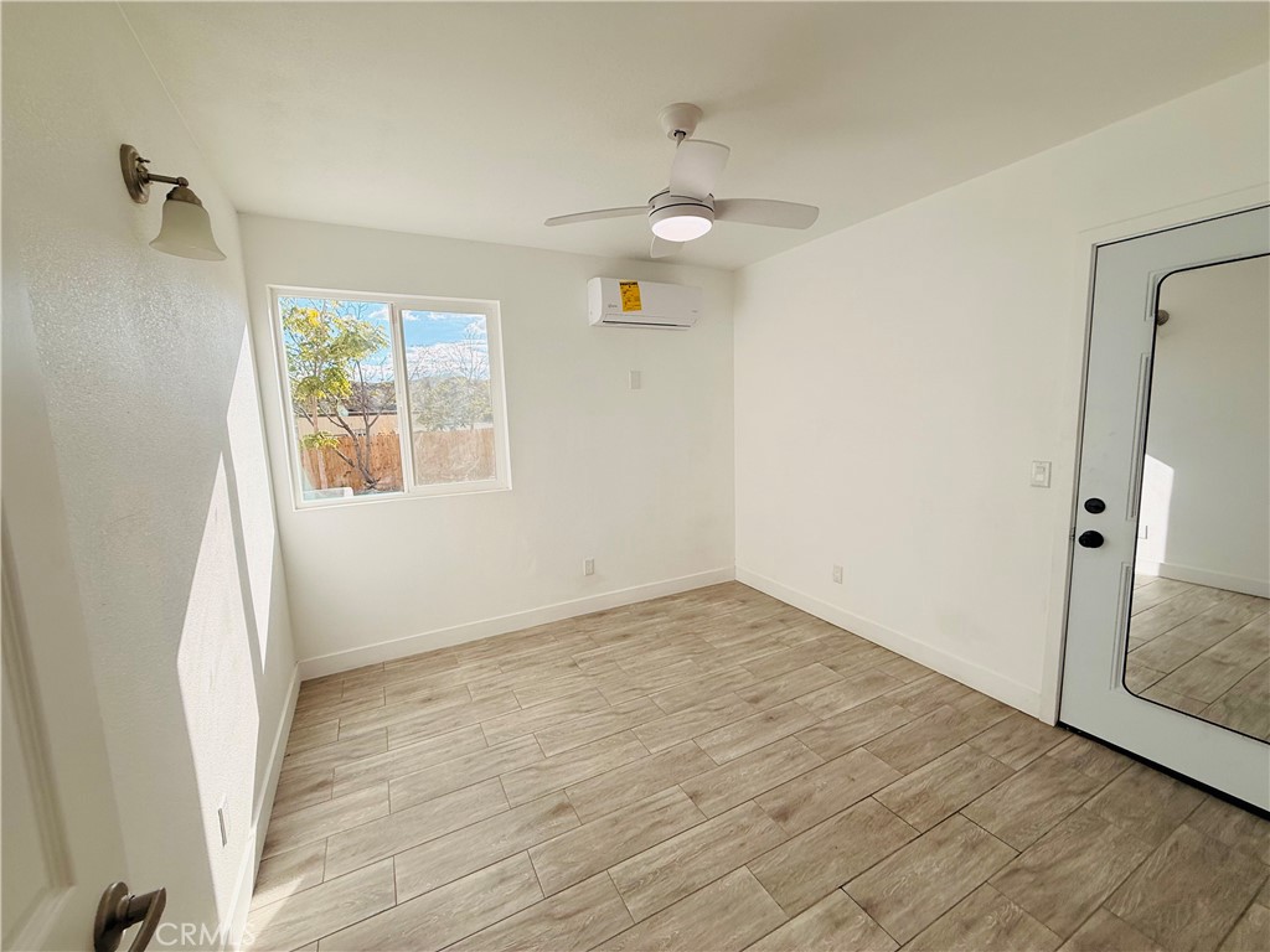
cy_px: 476
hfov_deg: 102.1
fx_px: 514
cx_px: 635
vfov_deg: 85.7
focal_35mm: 14
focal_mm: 2.22
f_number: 2.2
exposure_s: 1/638
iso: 50
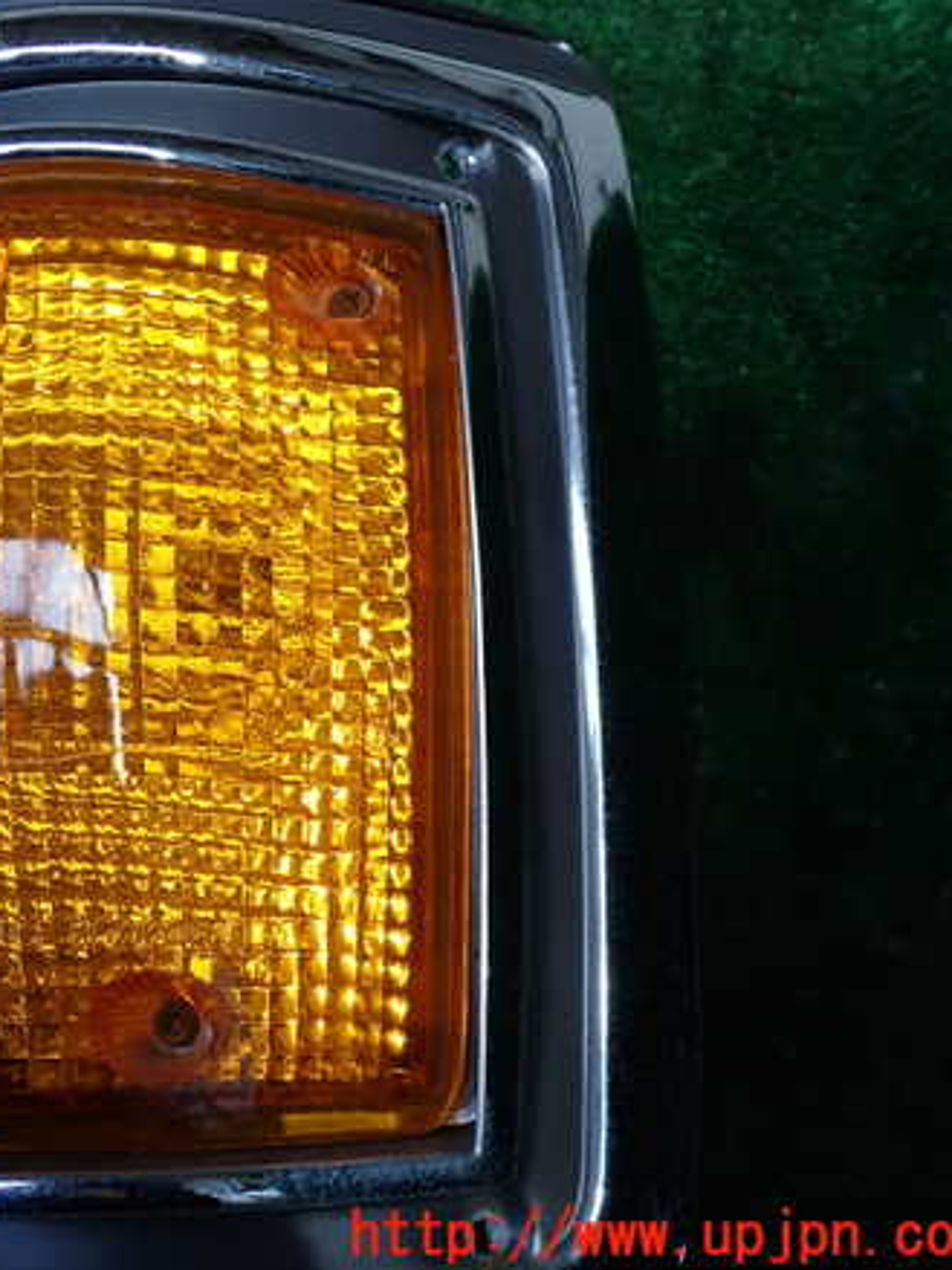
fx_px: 1504
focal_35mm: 41
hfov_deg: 33.6
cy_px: 622
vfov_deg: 45.8
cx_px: 136
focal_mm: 5.4
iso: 100
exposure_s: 1/100
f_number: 3.2
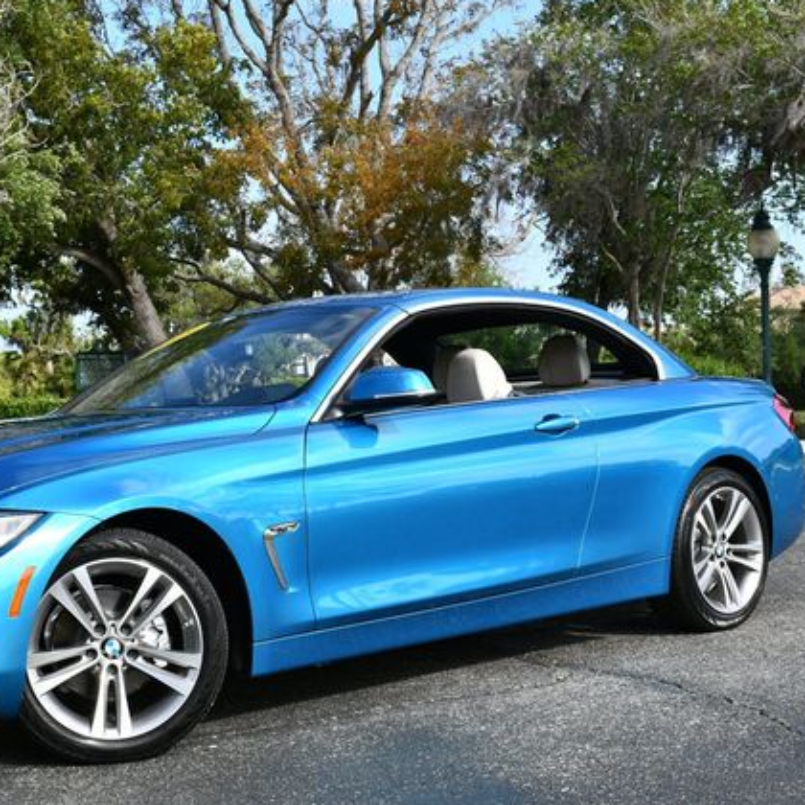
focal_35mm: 57
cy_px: 406
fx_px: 1500
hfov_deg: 29.8
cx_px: 247
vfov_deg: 30.0
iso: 160
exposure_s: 1/250
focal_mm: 22
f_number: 8
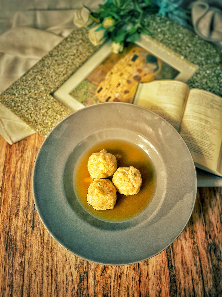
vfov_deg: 67.3
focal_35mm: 26
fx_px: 222
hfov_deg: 53.1
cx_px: 111
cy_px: 148
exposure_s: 1/50
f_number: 1.6
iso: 250
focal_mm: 4.2
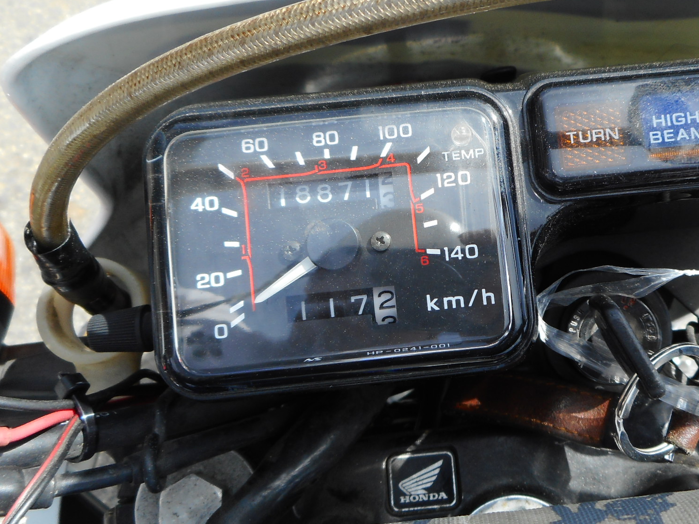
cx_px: 476
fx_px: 767
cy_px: 242
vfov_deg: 37.7
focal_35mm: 38
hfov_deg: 48.0
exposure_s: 1/250
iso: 80
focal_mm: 4.5
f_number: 3.7
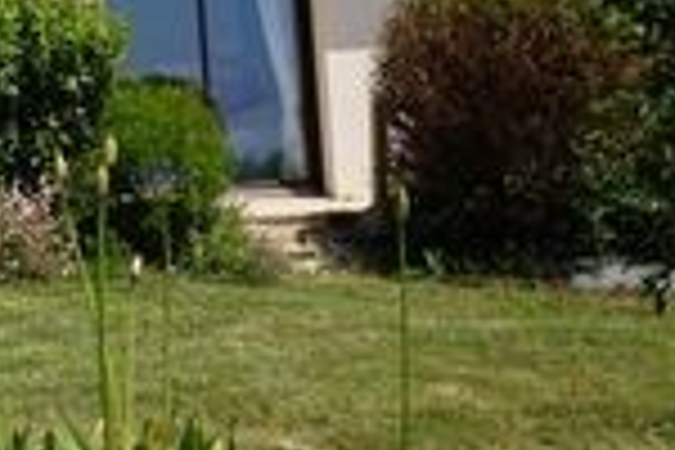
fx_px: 1800
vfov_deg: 13.9
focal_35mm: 96
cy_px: -50
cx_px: -315
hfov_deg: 18.9
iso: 100
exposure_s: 1/100
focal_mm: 16
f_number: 14
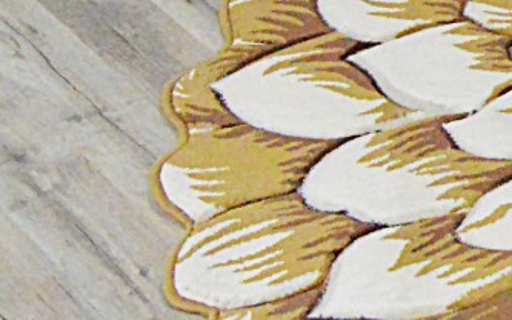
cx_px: 846
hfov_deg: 12.0
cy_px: -98
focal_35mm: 164
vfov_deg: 7.9
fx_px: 2288
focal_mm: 22
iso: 6400
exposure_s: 1/160
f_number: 6.3
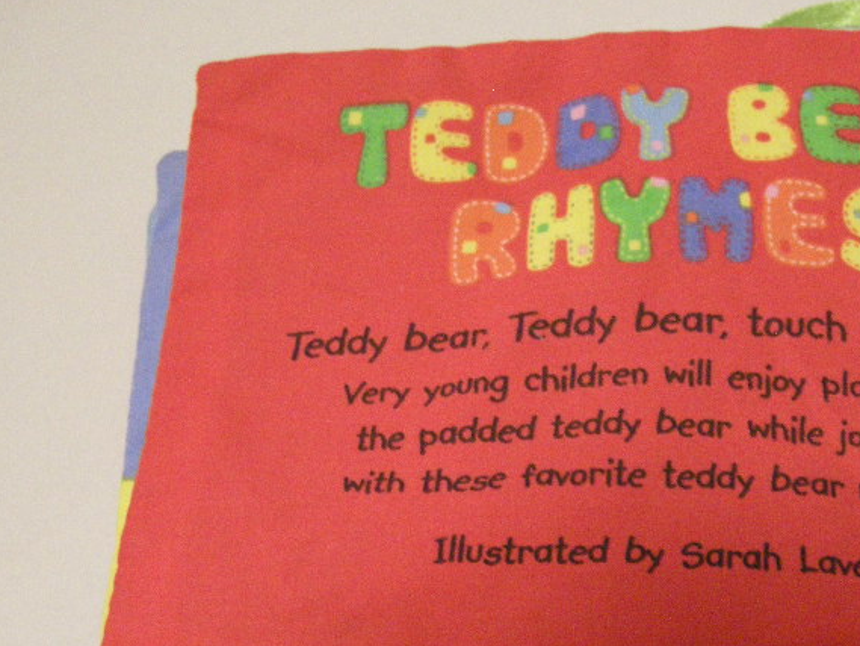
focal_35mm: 63
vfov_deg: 22.9
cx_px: 623
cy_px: 528
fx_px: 1566
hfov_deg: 30.3
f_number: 2.7
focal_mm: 7.5
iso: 601
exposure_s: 1/8
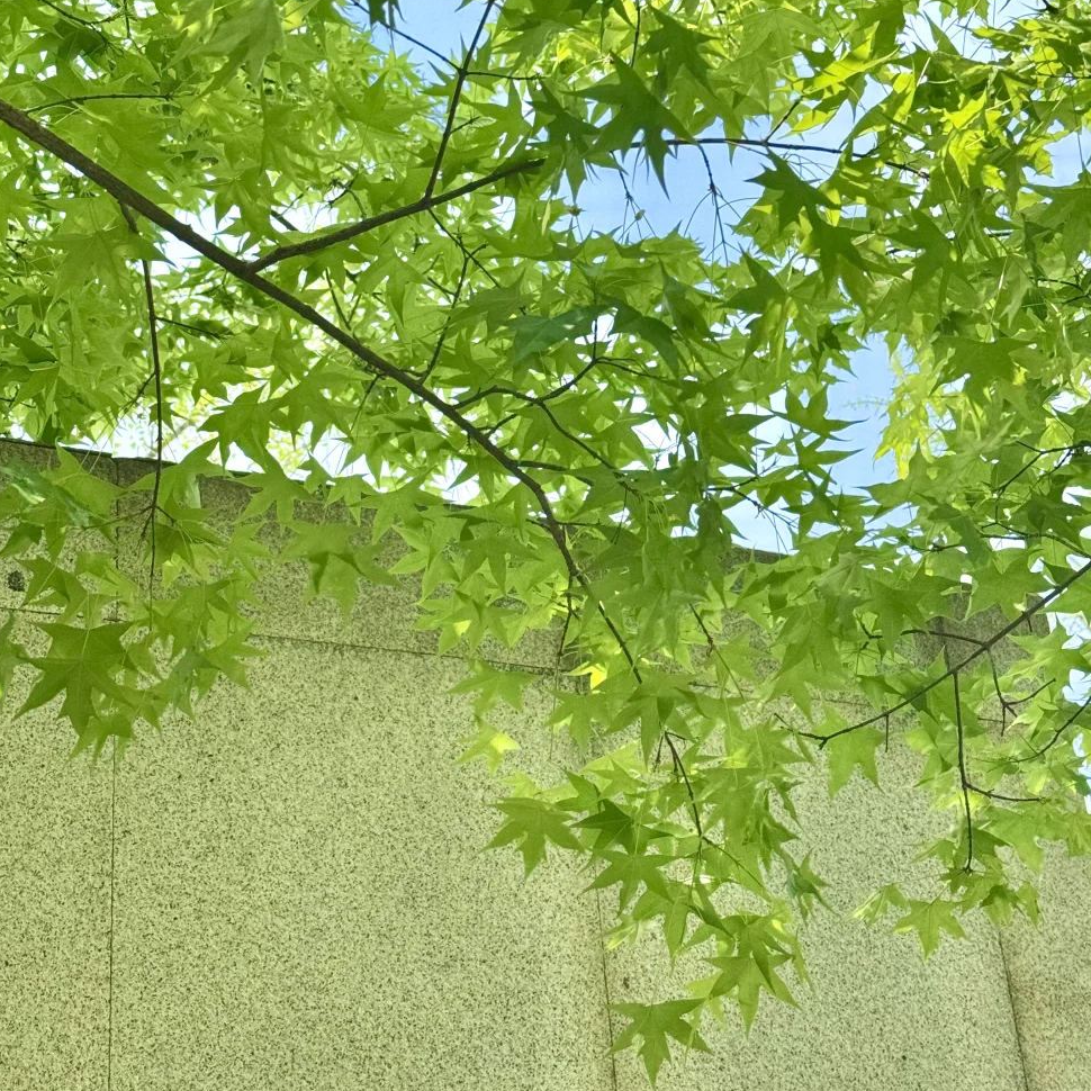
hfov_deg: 27.3
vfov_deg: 27.1
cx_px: 511
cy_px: 366
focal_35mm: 63
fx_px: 2246
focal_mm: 6.76
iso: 64
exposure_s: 1/1215
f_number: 1.78
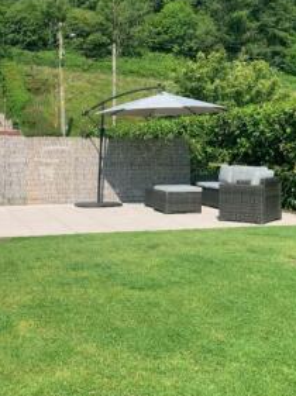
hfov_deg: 26.9
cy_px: 139
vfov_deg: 35.3
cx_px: 184
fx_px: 617
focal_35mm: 54
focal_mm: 4.25
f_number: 1.8
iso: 25
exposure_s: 1/1282
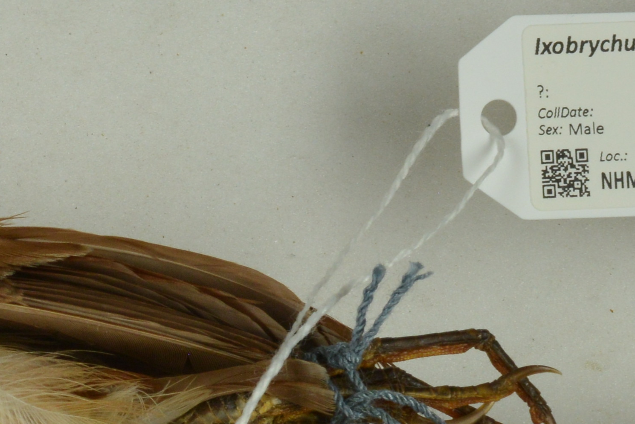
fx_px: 3053
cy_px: 396
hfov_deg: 11.4
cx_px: -290
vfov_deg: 7.9
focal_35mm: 173
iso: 800
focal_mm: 35
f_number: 16
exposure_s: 1/200
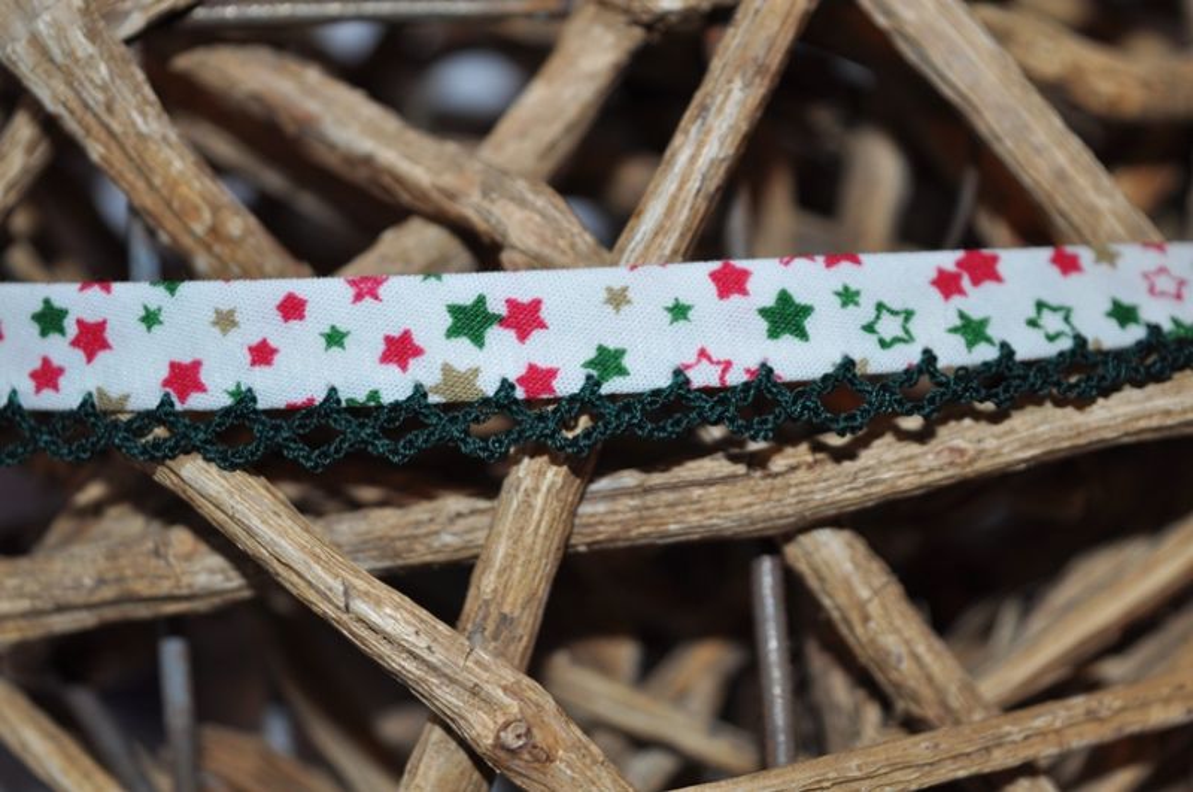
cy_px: 396
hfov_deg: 28.1
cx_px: 596
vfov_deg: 18.9
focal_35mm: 72
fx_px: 2383
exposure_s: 1/60
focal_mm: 48
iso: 200
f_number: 5.3
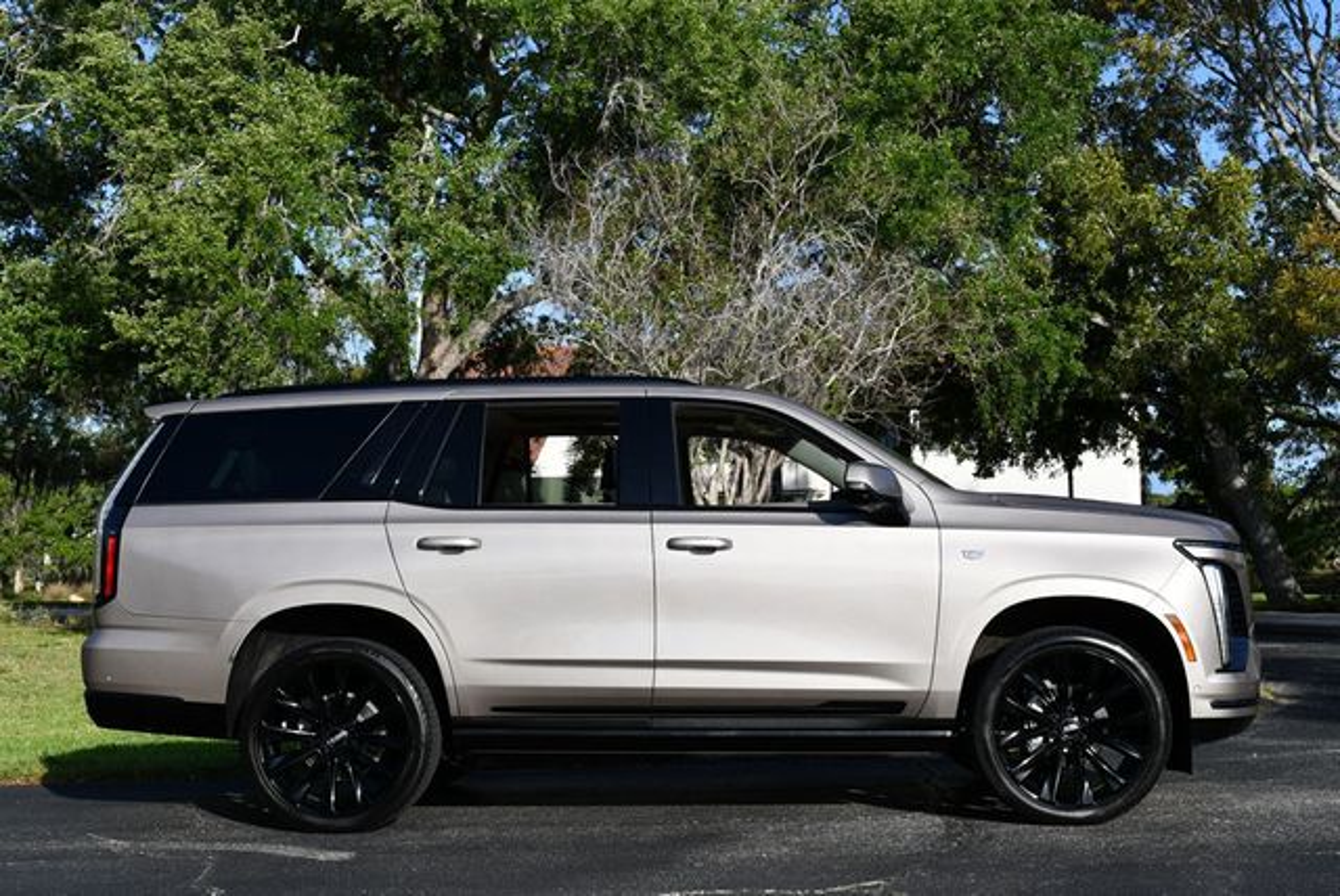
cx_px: 670
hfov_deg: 41.1
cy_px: 448
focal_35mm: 48
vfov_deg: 28.1
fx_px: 1788
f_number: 8
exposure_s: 1/250
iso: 100
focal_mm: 24
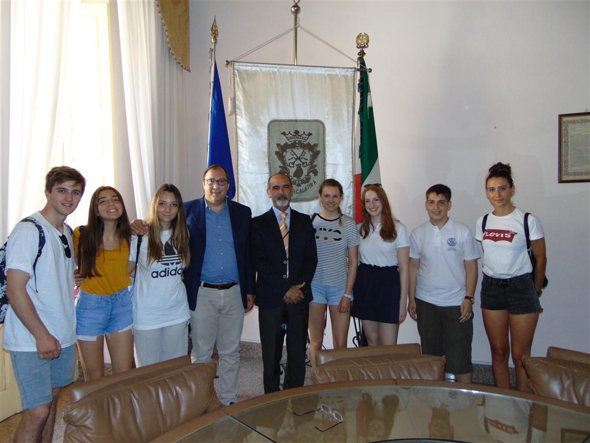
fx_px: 426
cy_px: 222
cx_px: 295
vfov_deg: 54.9
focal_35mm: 25
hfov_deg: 69.4
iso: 200
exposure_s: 1/30
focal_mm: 4.5
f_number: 3
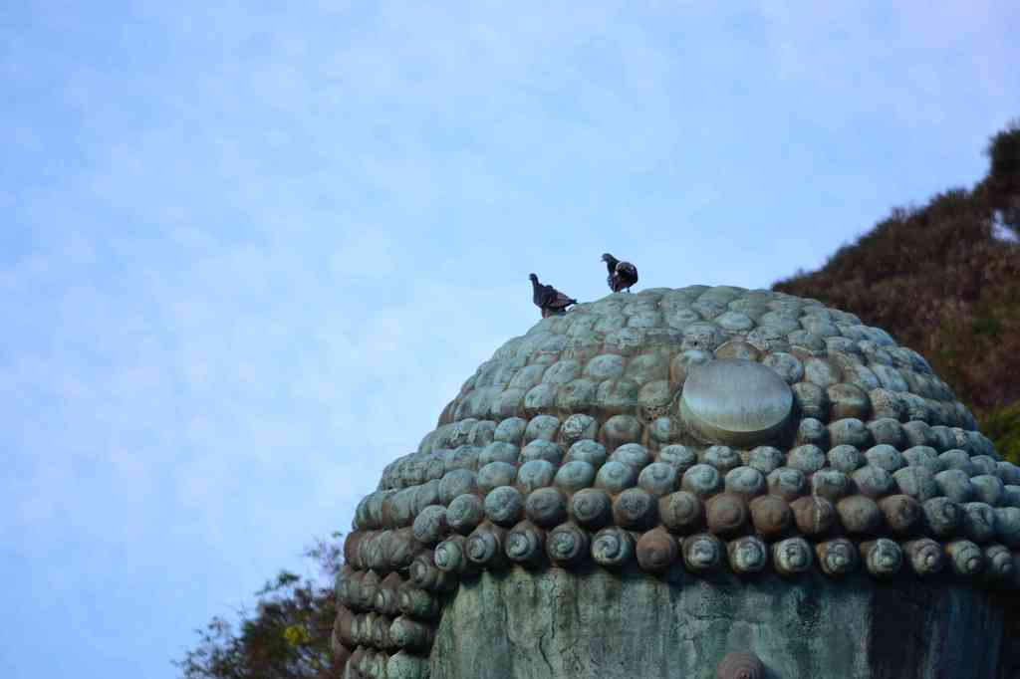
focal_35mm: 450
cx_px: 510
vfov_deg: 3.1
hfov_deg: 4.6
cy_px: 340
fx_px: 12745
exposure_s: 1/800
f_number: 6.3
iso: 400
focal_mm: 300
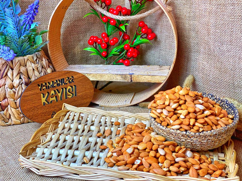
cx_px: 121
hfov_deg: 36.8
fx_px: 364
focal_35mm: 52
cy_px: 90
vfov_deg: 28.0
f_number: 2
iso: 64
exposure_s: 1/100
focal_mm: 6
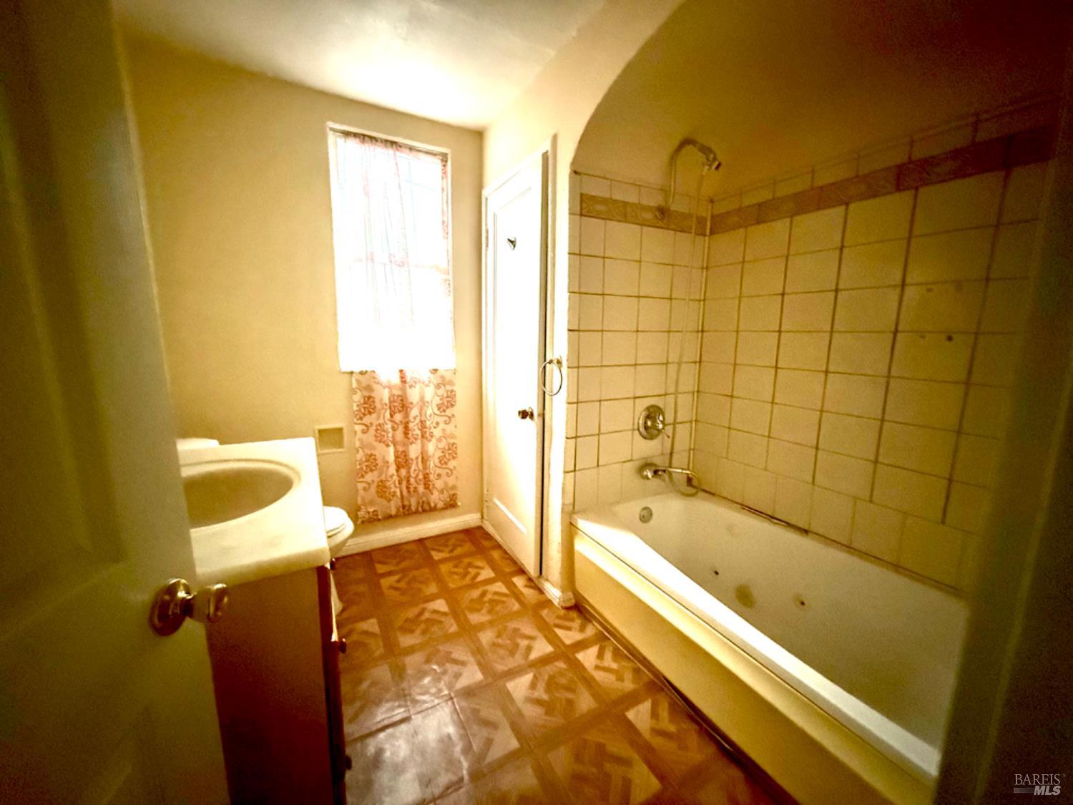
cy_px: 402
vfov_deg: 85.7
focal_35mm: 14
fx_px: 434
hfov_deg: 102.1
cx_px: 536
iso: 1250
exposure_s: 1/52
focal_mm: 2.22
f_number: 2.2
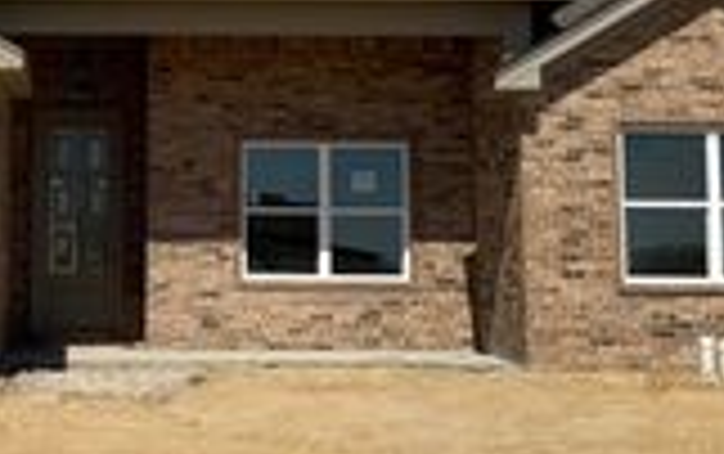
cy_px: 115
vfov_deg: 16.5
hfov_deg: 25.5
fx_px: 1560
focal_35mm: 79
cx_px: 108
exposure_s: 1/10309
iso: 80
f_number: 1.78
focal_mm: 6.76
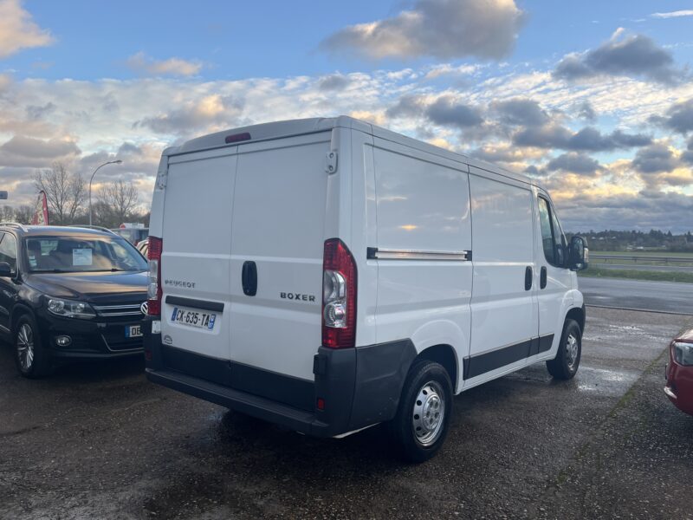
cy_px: 260
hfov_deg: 67.3
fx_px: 521
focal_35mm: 26
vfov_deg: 53.1
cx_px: 346
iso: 50
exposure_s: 1/608
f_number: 1.6
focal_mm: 5.1
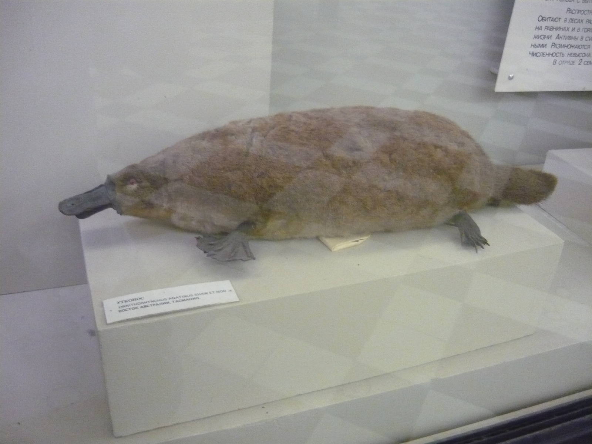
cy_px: 222
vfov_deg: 42.9
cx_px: 296
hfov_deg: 55.4
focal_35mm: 33
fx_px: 564
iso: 800
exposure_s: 1/20
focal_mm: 5.5
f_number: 2.8
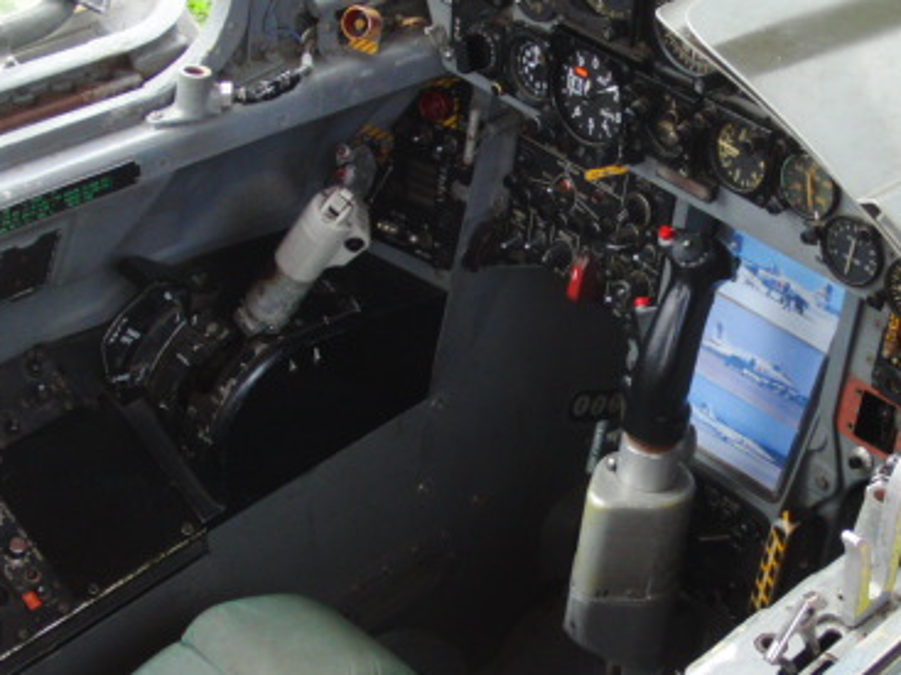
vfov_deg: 19.6
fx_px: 1951
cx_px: 592
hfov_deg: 25.9
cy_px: 331
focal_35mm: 75
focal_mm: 7.54
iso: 160
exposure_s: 1/80
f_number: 3.7
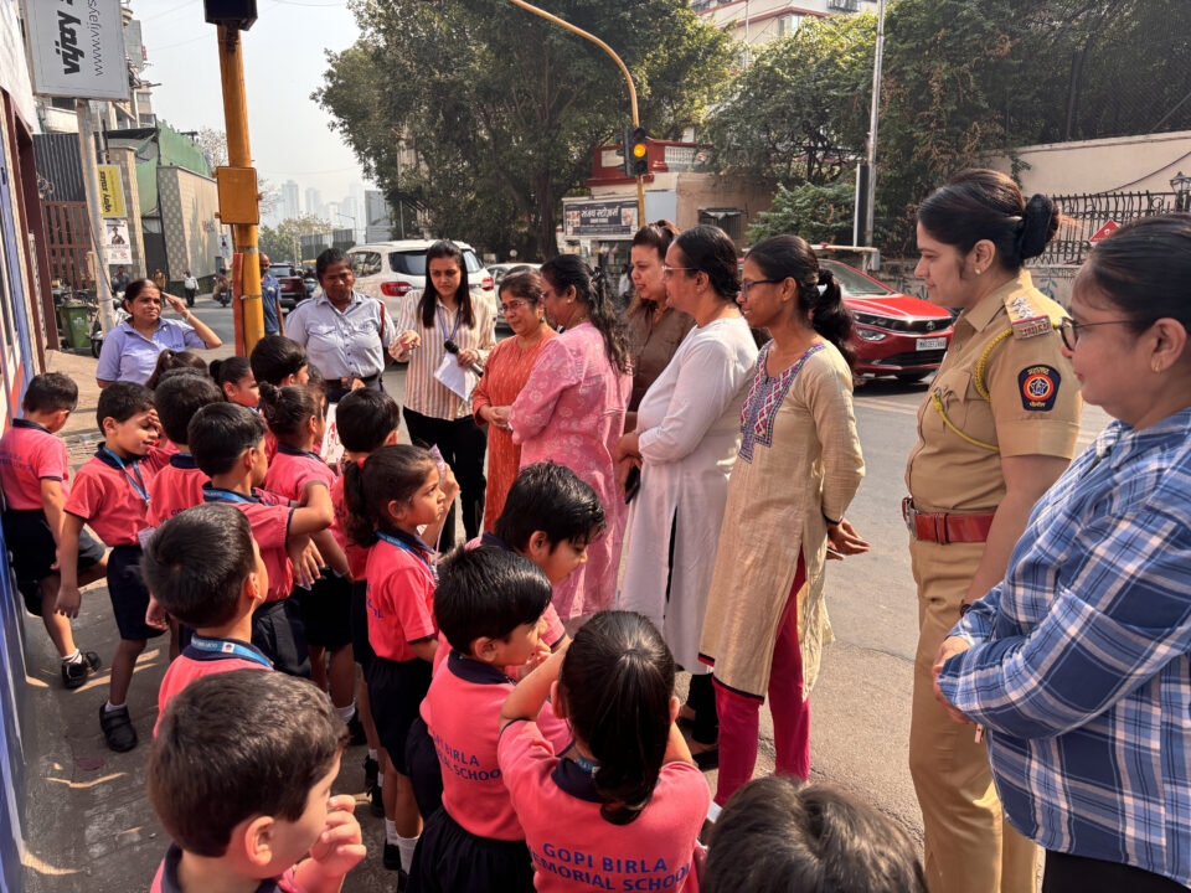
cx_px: 596
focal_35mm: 26
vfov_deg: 53.1
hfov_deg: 67.3
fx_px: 895
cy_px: 446
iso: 50
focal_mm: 5.96
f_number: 1.6
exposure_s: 1/851
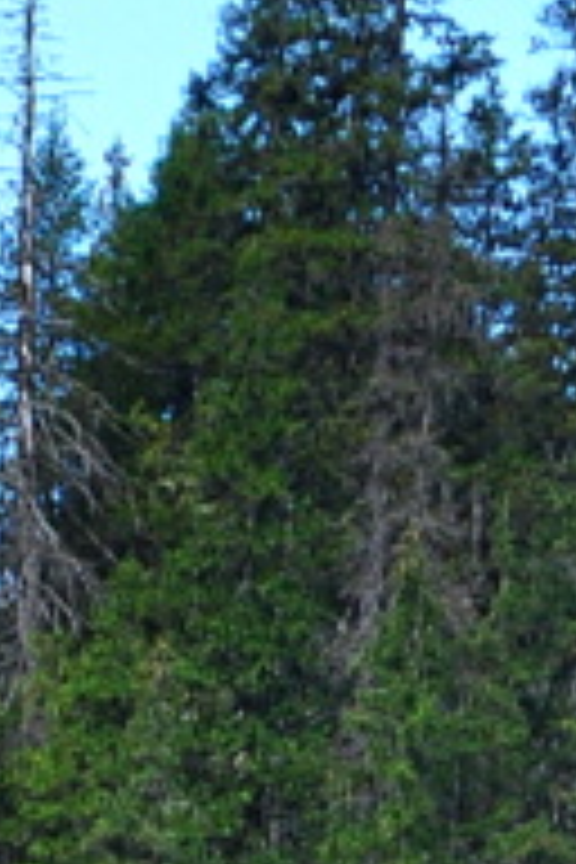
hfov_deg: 2.9
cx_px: -187
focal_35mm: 468
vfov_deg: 4.3
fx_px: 11231
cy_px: 2331
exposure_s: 1/200
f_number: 5
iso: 400
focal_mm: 50
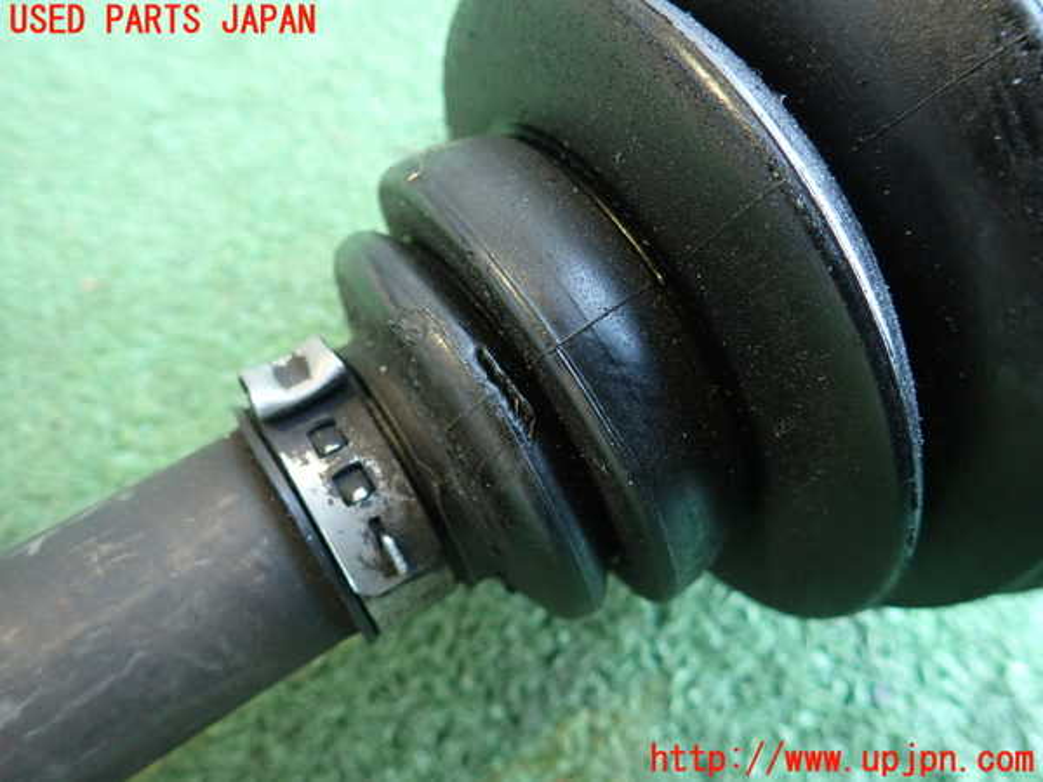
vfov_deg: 54.9
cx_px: 522
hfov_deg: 69.4
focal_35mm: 25
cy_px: 391
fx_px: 753
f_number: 2
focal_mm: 4.5
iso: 320
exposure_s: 1/30
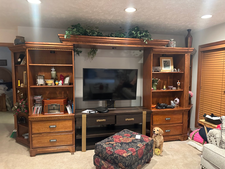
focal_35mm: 24
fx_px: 156
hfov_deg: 71.6
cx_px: 112
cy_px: 84
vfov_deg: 56.8
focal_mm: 6.86
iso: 800
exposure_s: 1/40
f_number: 1.78
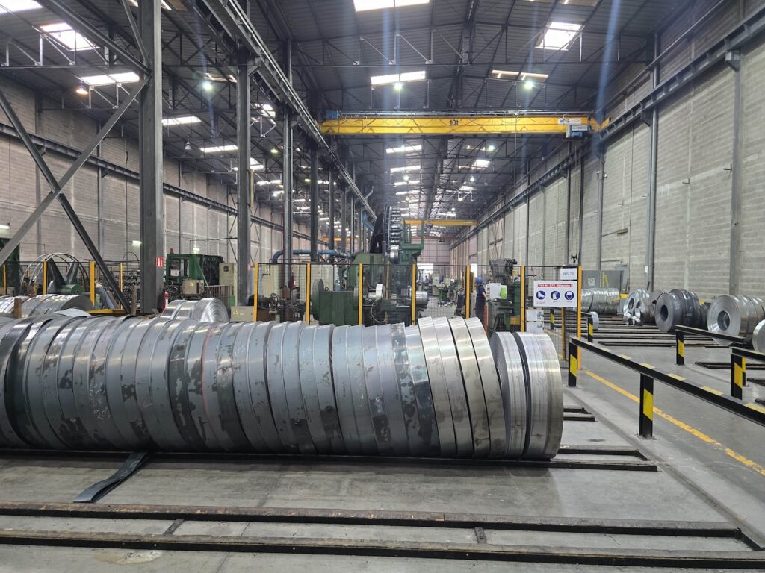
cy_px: 286
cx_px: 382
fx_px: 508
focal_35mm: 23
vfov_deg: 58.9
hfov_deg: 73.9
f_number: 1.7
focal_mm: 6.3
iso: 500
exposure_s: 1/100
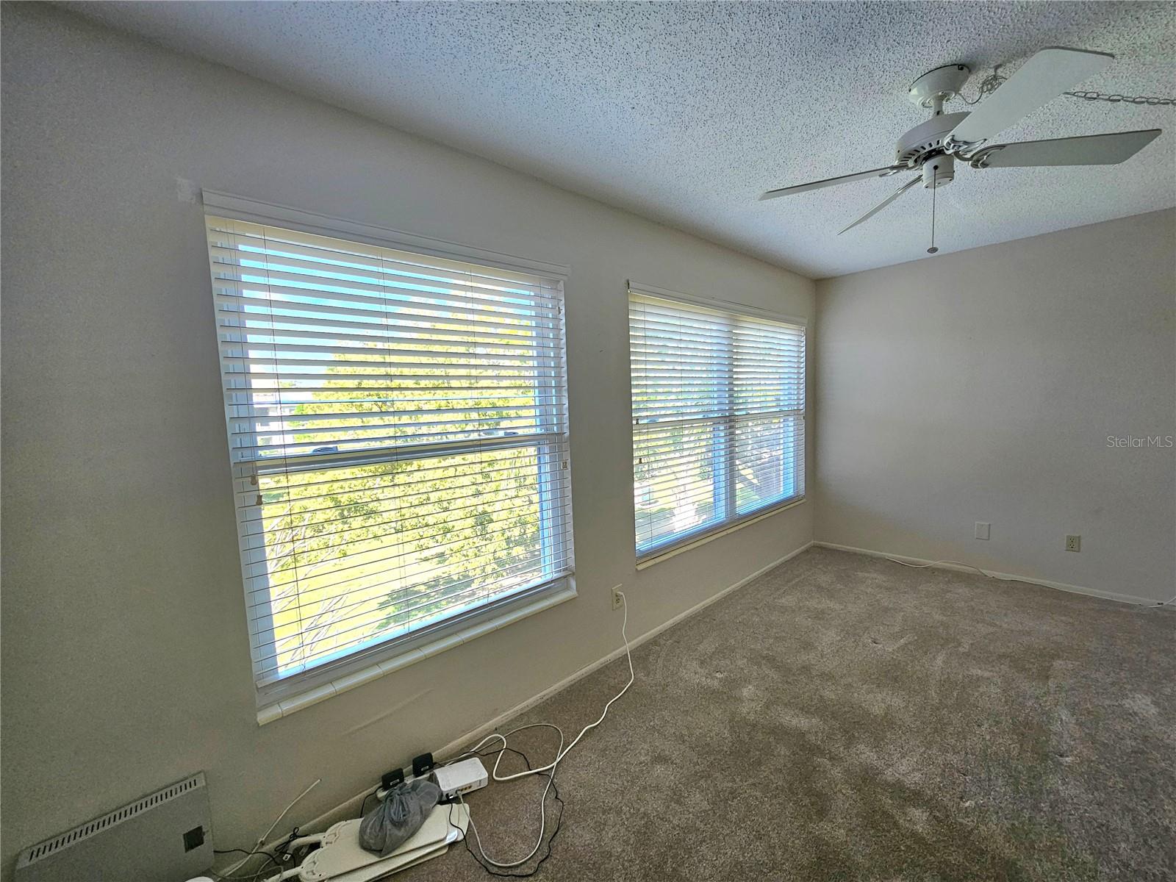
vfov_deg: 89.9
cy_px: 441
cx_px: 588
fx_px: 442
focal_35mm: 13
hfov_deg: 106.2
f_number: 2.2
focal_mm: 2.2
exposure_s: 1/77.5
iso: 125
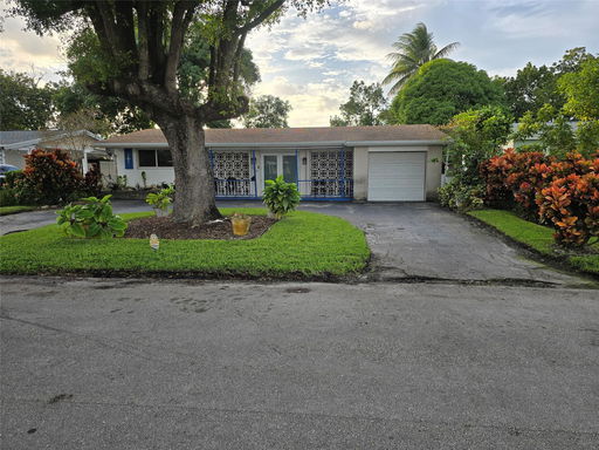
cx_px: 300
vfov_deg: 58.9
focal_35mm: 23
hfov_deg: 73.9
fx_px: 398
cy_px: 225
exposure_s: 1/312
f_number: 1.7
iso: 12
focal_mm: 6.3
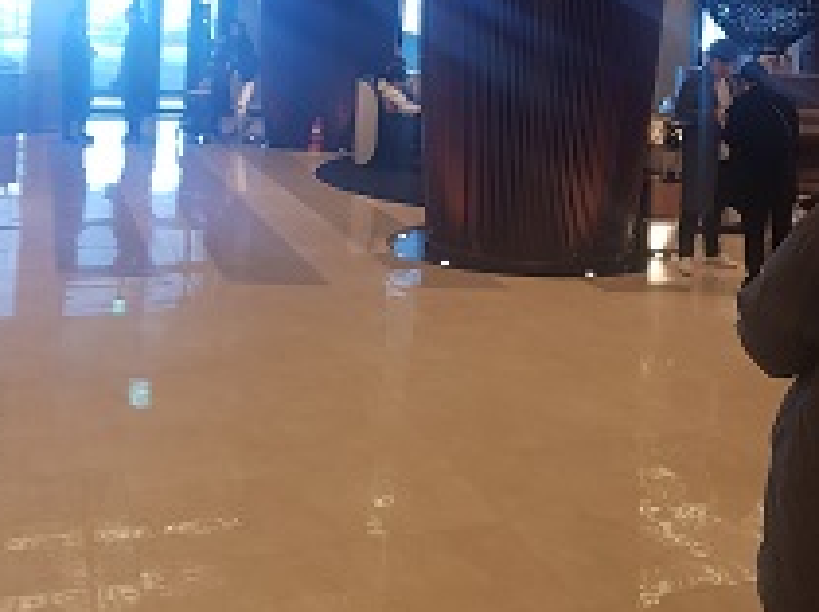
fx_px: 1063
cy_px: 25
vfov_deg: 30.3
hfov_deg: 41.9
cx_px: 505
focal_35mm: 45
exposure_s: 1/50
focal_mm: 4.3
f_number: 1.7
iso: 100
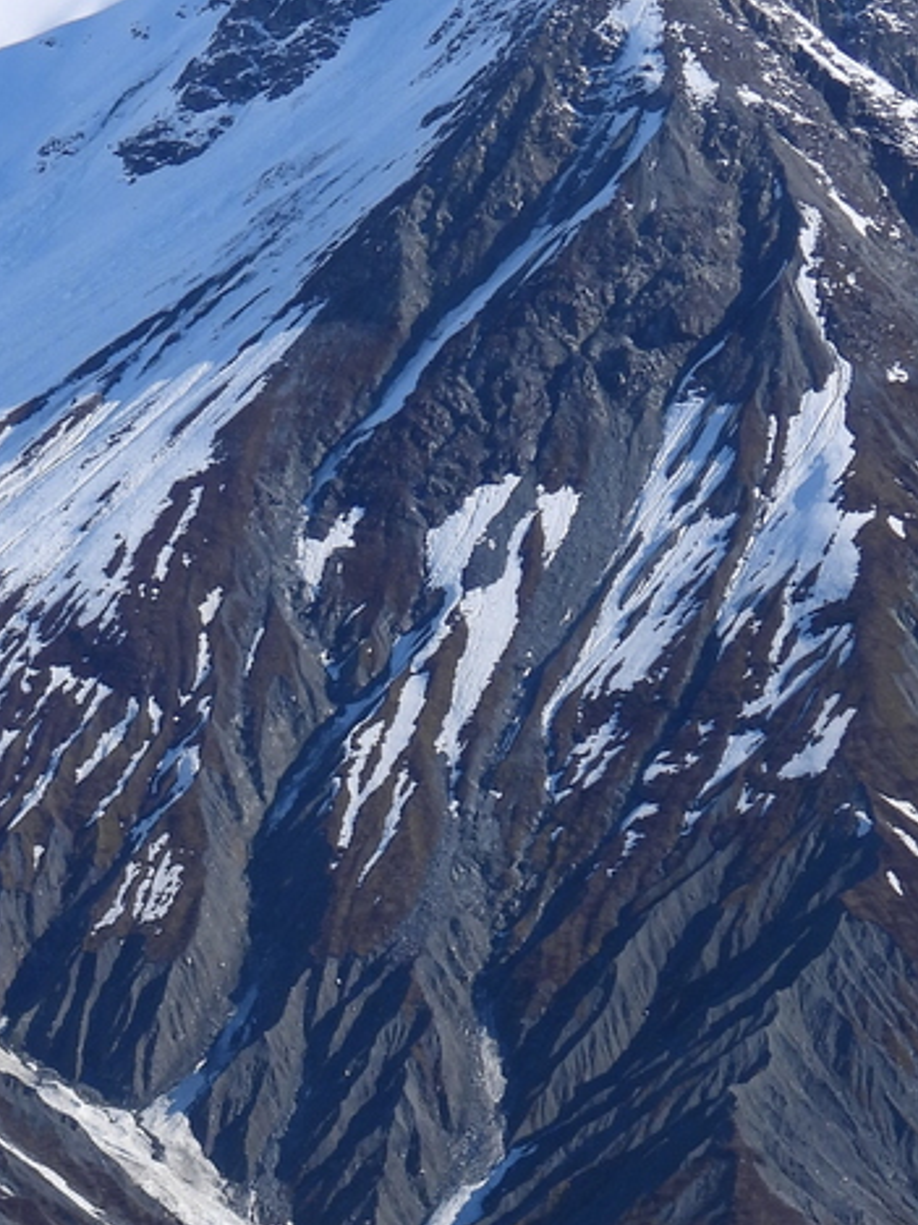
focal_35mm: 342
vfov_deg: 5.8
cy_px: 900
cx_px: 55
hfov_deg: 4.3
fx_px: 12093
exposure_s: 1/1250
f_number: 4
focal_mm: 22.3
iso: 100
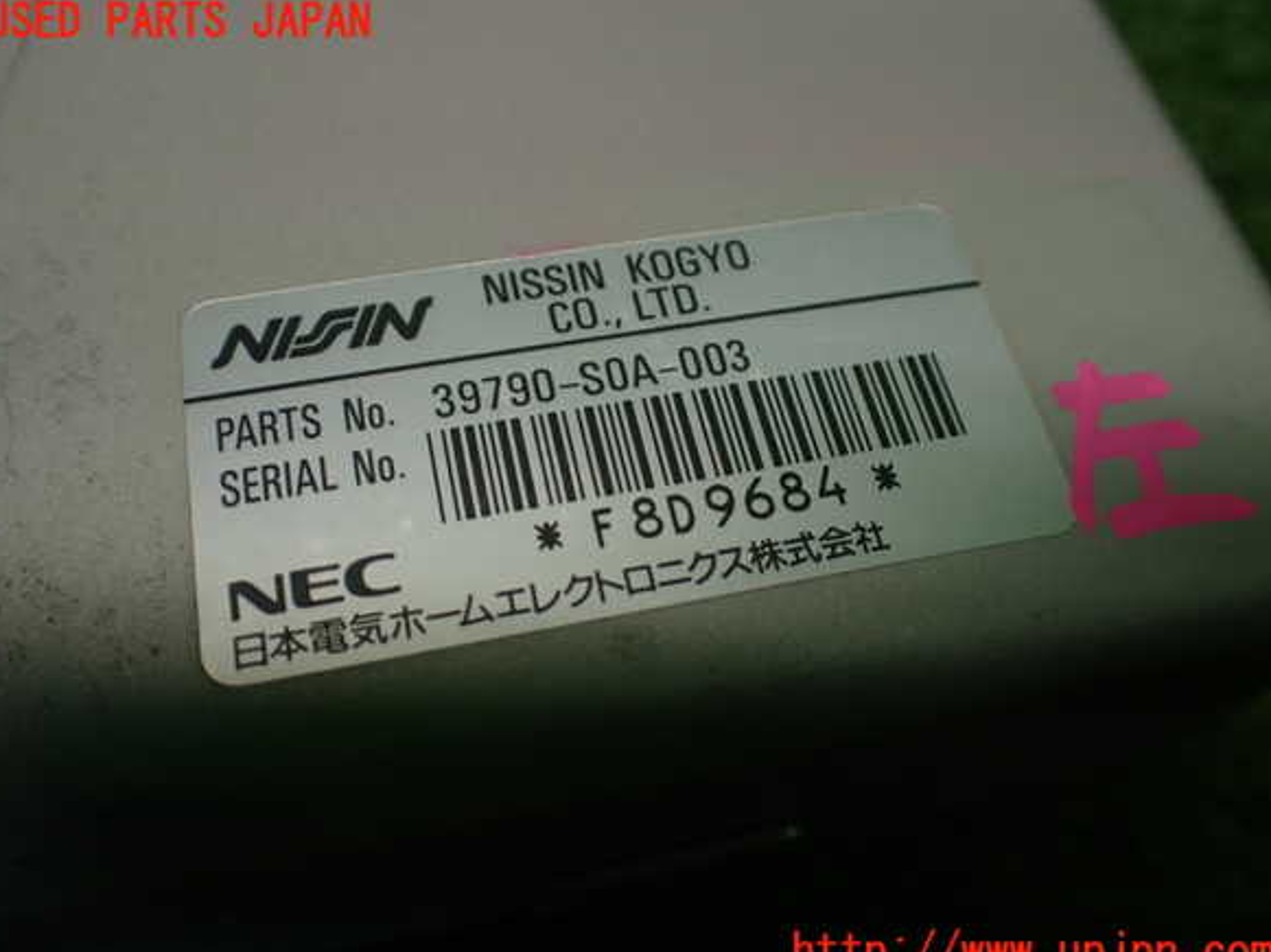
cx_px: 630
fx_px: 1138
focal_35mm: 31
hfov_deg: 58.4
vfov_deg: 45.4
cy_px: 488
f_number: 2.3
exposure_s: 1/125
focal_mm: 5.4
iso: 200
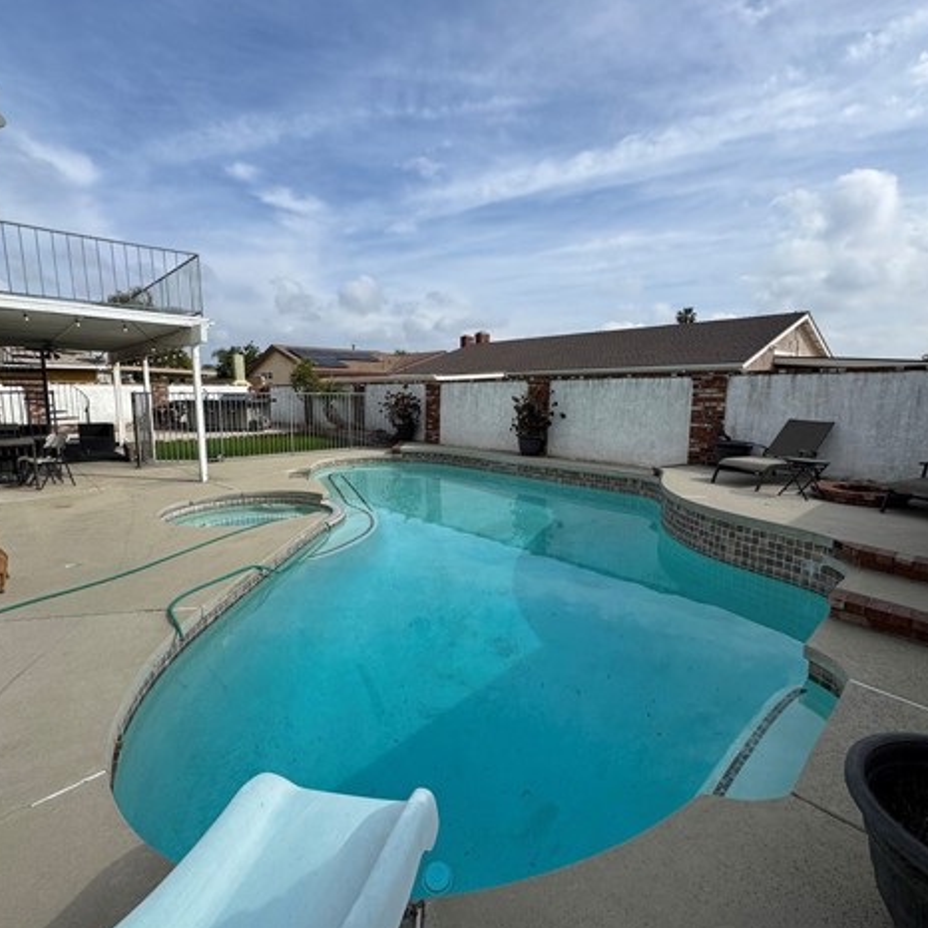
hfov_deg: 84.0
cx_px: 464
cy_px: 462
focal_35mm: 17
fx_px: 516
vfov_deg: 84.0
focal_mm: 2.22
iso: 50
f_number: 2.2
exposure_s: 1/2770
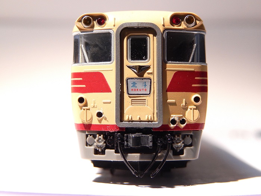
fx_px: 550
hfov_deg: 26.7
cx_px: 130
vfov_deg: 20.2
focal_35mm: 73
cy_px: 98
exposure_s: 1/30
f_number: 4.9
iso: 200
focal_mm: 13.1
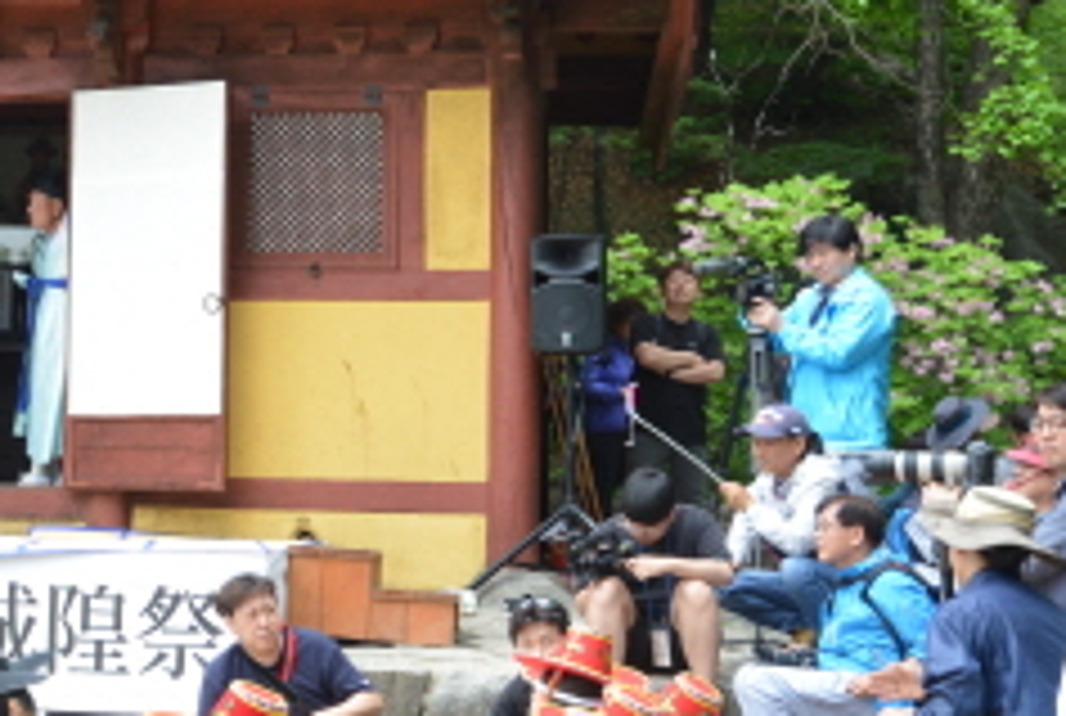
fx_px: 2700
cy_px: 353
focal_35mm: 91
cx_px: -144
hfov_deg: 21.1
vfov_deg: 15.1
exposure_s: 1/160
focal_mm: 24
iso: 500
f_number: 9
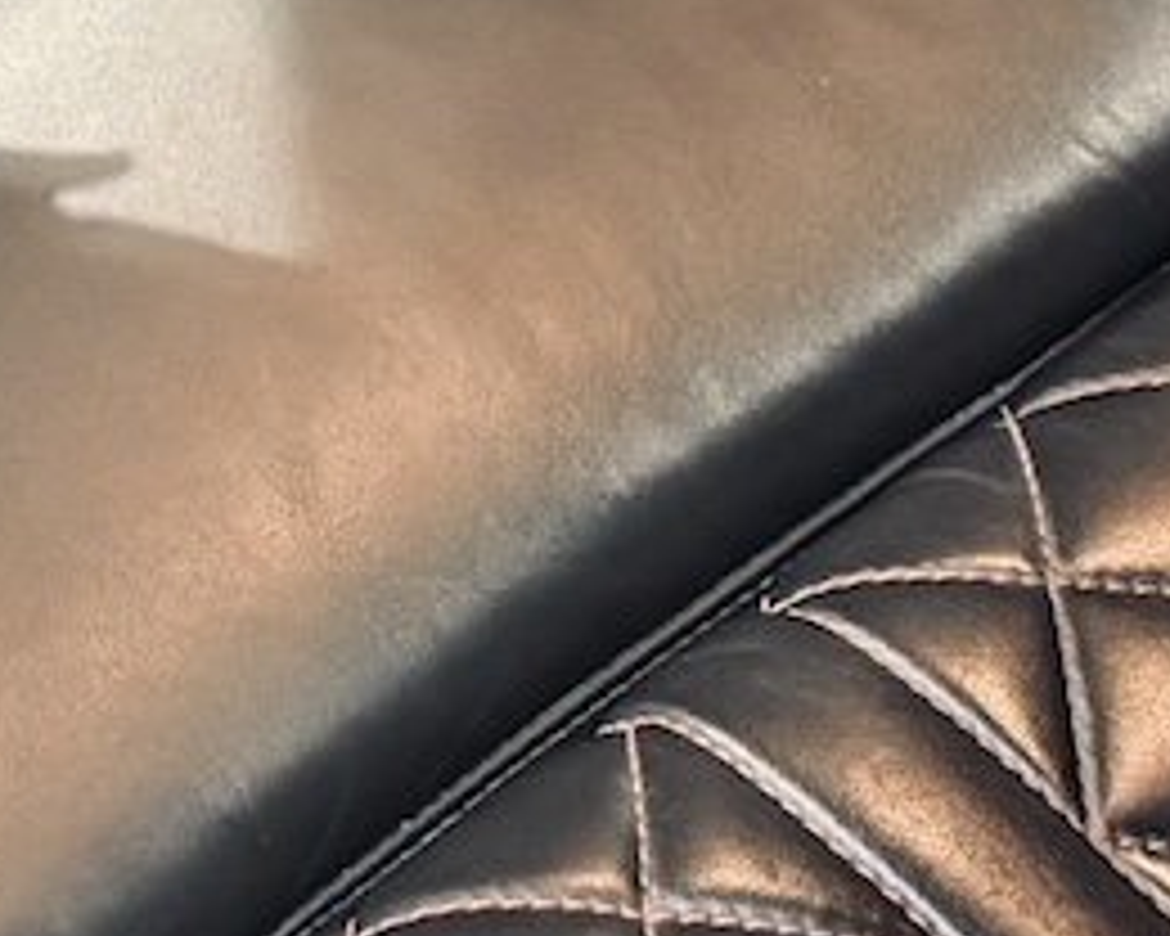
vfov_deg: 8.4
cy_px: -976
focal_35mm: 173
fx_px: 5991
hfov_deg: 11.1
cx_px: 760
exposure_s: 1/35
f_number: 1.78
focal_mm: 6.76
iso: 1000
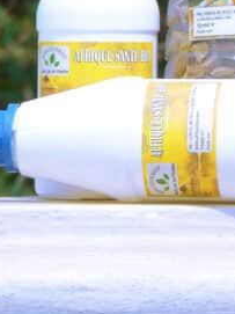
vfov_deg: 4.0
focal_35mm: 491
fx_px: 4448
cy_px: -47
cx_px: 220
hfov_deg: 3.0
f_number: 3.7
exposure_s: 1/1000
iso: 100
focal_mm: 34.2
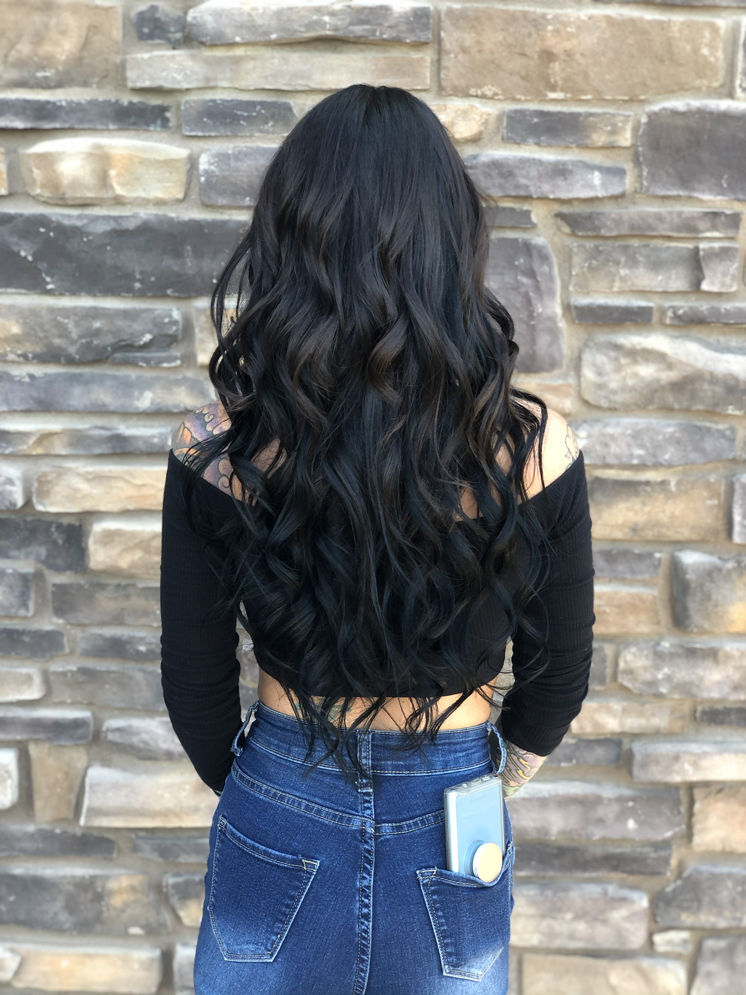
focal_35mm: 52
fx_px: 1494
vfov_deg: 36.8
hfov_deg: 28.0
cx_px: 373
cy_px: 498
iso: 40
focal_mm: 6
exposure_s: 1/60
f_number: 2.4
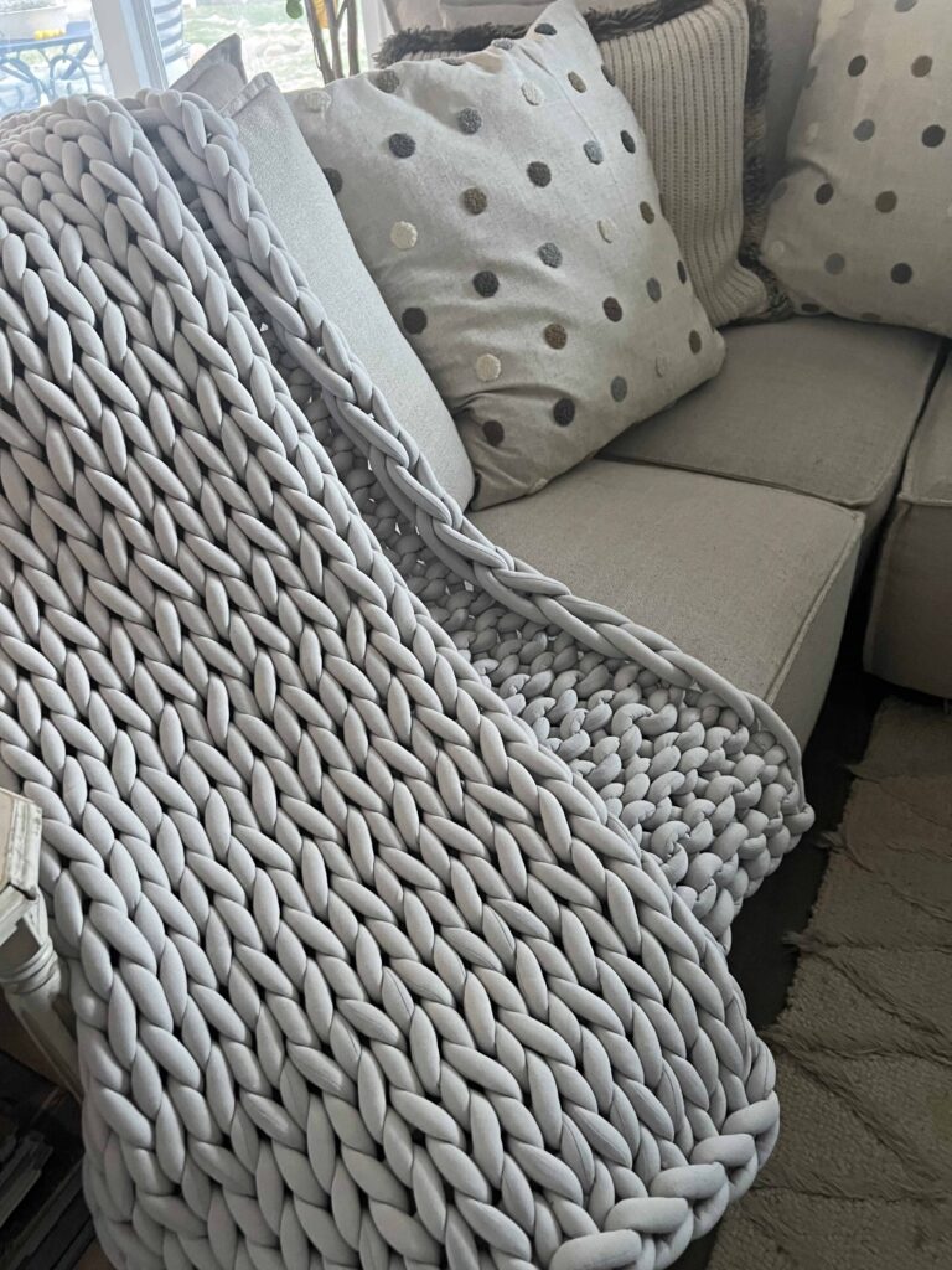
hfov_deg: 53.1
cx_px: 476
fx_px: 953
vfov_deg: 67.3
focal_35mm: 26
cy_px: 635
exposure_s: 1/40
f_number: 1.5
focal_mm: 5.7
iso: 500
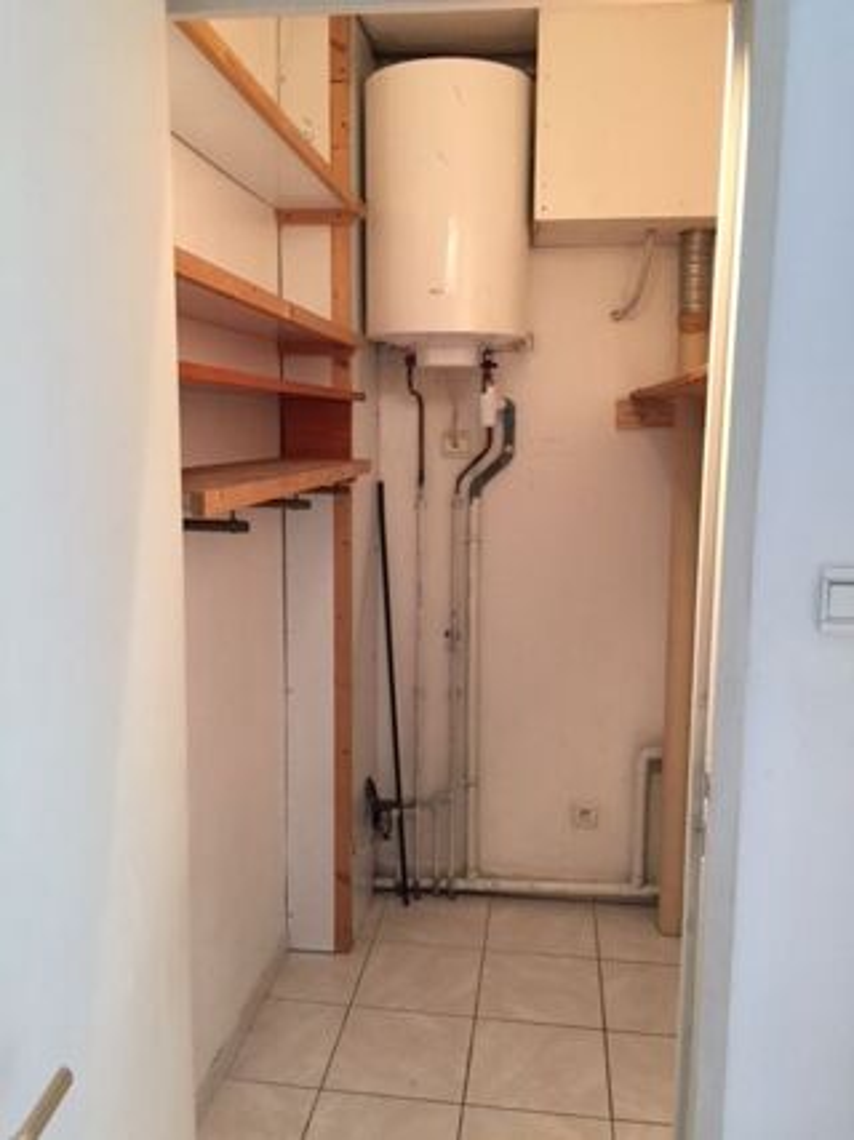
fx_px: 954
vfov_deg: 61.7
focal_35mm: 29
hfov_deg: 48.2
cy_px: 570
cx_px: 427
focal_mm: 4.15
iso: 200
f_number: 2.2
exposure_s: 1/33
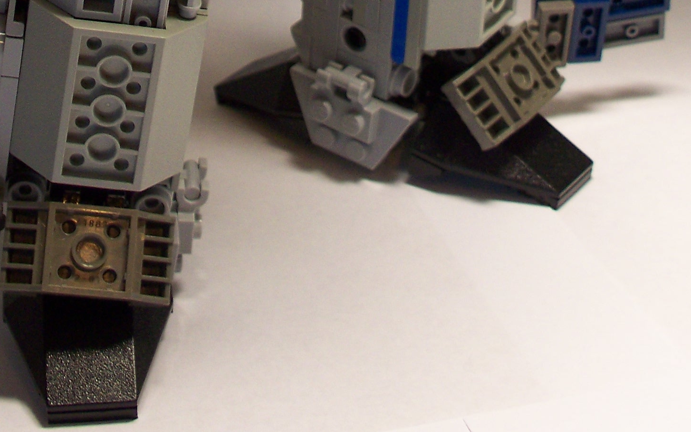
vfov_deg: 11.7
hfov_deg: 19.8
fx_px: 1978
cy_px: -295
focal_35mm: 105
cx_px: 250
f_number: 2.8
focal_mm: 7.54
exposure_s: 1/60
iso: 125
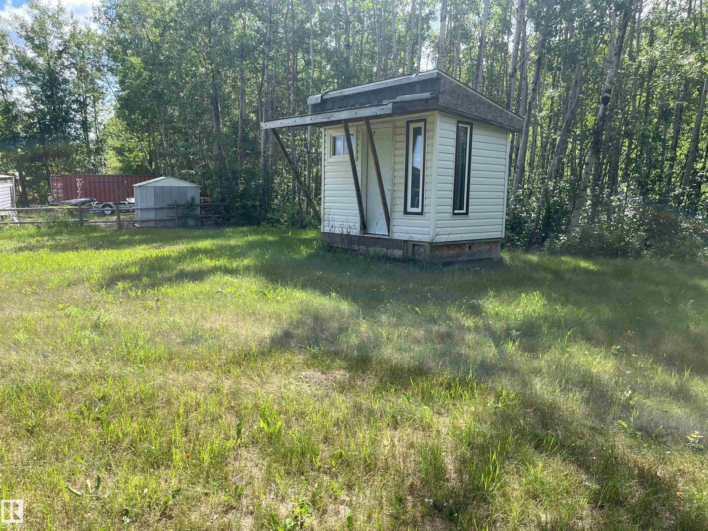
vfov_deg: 53.1
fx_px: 532
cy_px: 266
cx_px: 354
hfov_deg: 67.3
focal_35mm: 26
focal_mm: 5.1
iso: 50
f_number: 1.6
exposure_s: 1/1163
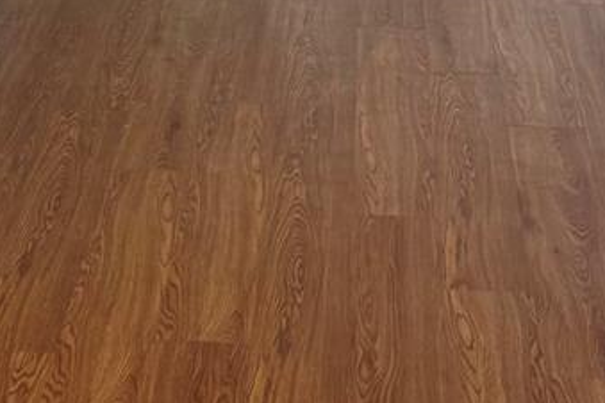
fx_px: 1899
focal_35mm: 113
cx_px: 246
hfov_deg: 18.1
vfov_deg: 10.8
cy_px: -474
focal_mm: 6.76
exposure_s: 1/121
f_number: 1.78
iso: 160
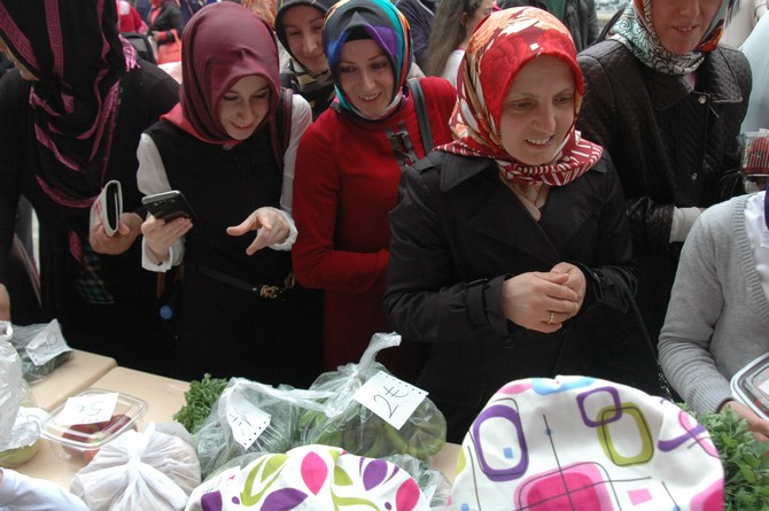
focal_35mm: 36
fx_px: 768
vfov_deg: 36.8
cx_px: 384
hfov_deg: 53.2
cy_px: 256
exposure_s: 1/500
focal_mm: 24
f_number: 4.5
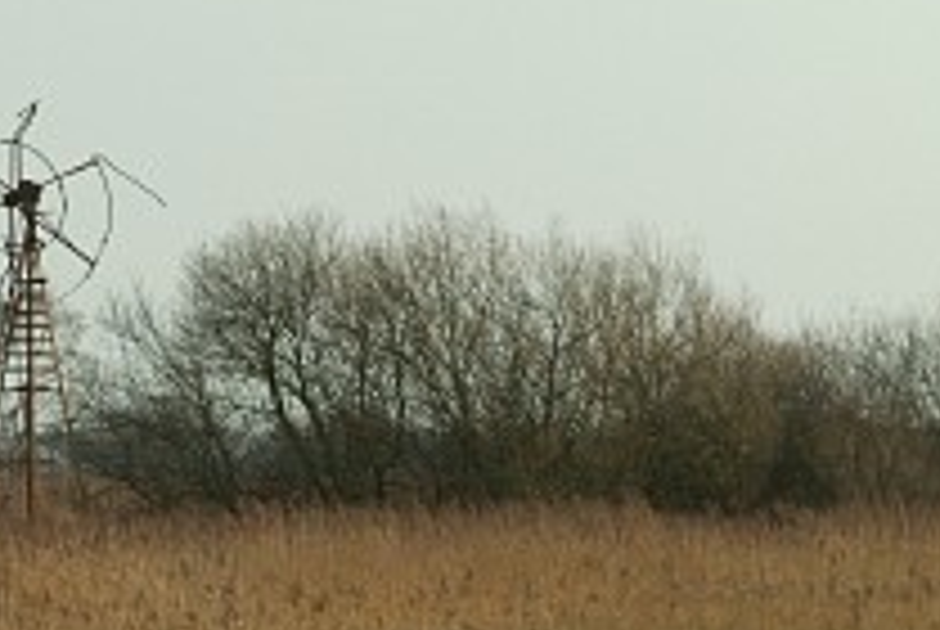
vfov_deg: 3.2
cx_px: 135
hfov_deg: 4.7
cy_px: 466
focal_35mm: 437
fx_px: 11426
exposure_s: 1/350
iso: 400
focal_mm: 135
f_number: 8
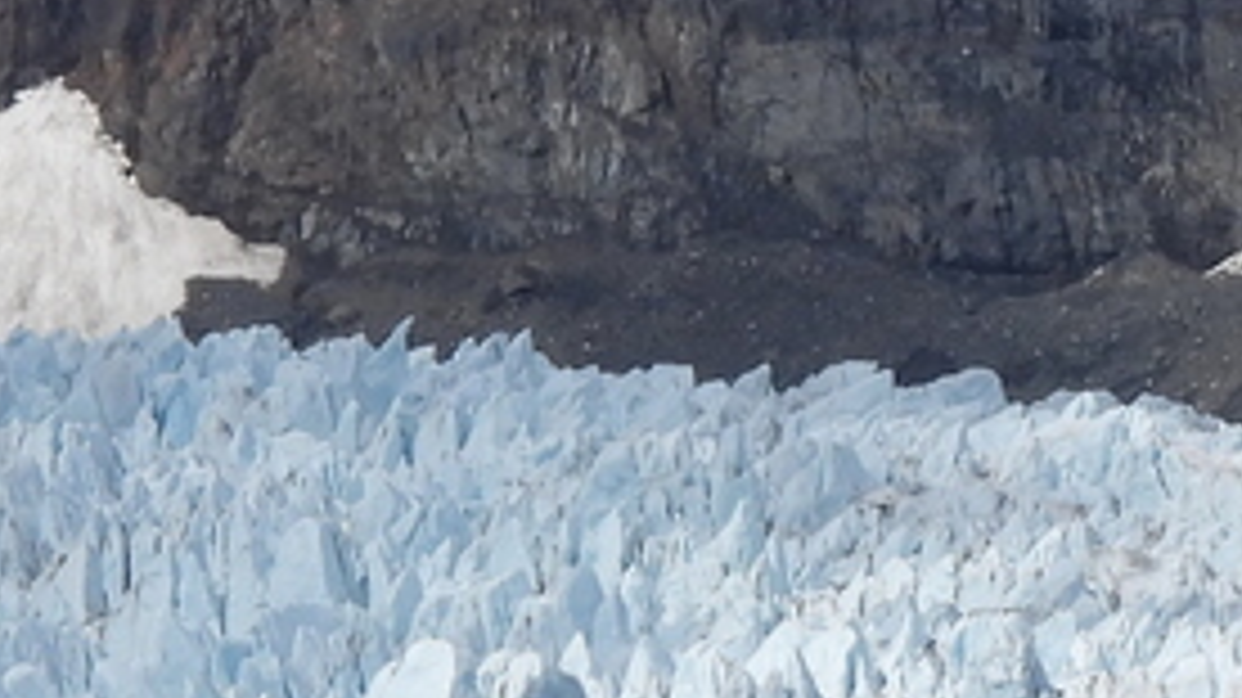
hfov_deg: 2.3
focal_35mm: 935
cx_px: 1701
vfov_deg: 1.3
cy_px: 63
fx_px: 30780
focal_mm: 33
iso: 100
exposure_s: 1/2000
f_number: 4.5
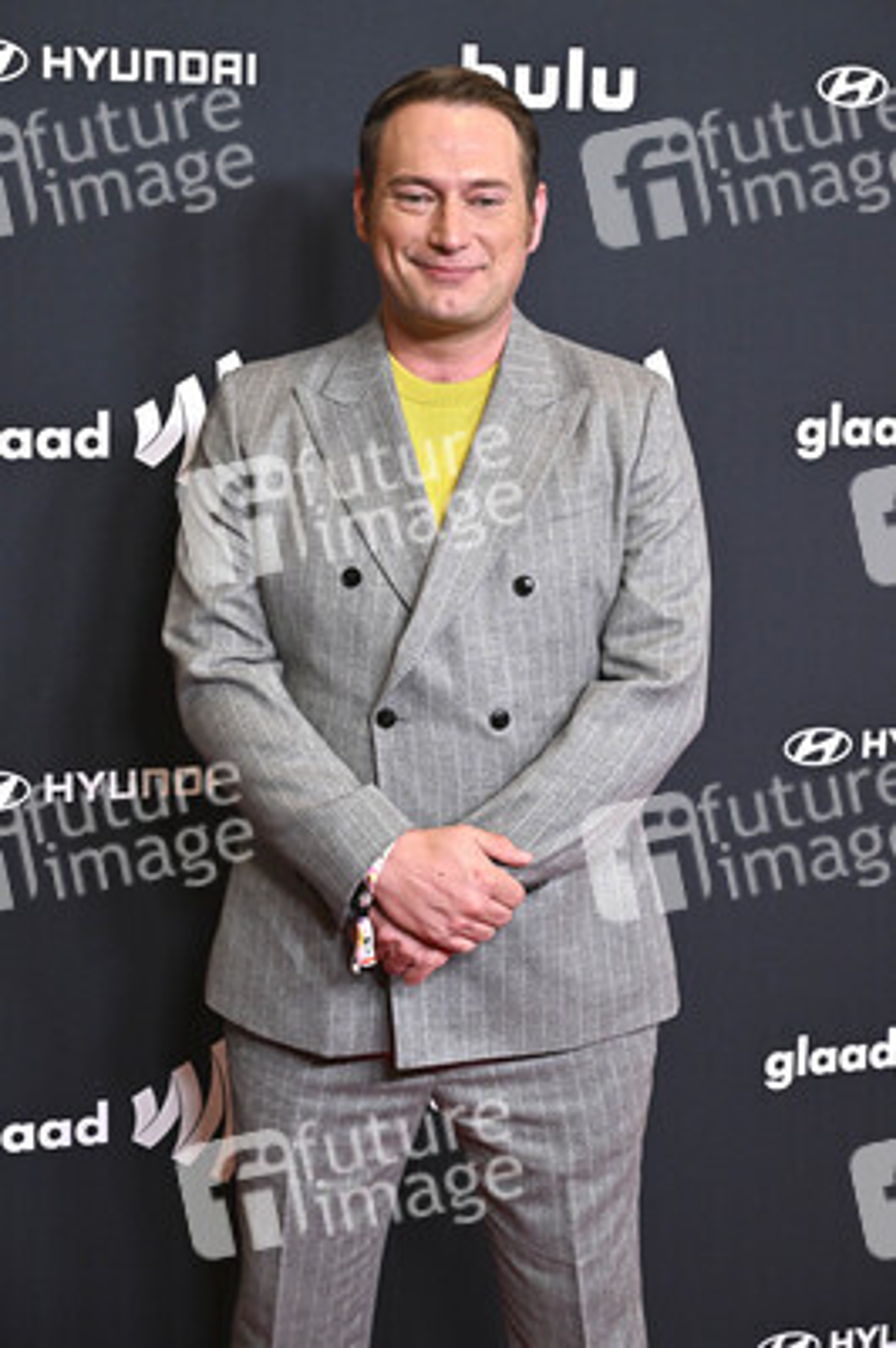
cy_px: 674
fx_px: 2431
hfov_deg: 20.9
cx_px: 448
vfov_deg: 31.0
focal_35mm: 65
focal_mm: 65
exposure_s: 1/250
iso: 4000
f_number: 5.6
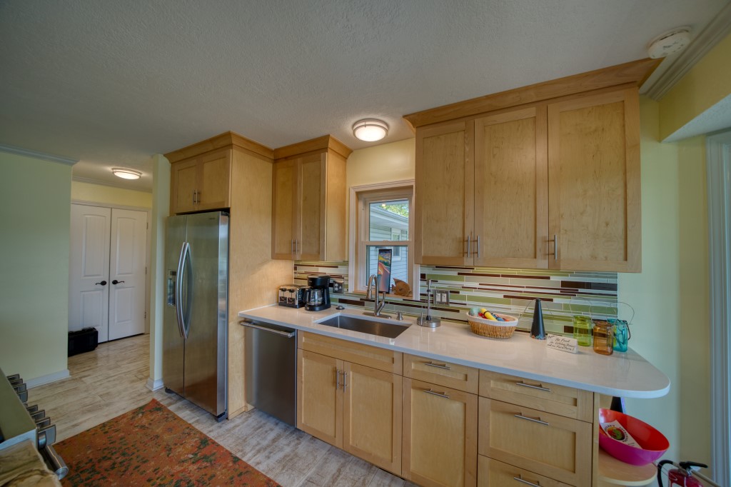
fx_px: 244
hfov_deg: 112.6
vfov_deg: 90.0
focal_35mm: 12
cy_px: 244
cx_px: 366
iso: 1250
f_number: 4
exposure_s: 1/60
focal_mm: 12
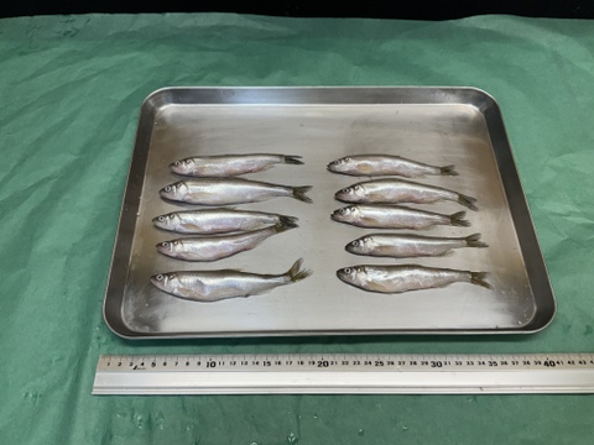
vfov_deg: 48.2
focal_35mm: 29
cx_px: 297
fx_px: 498
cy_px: 222
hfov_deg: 61.7
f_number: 1.8
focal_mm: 3
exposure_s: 1/120
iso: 40
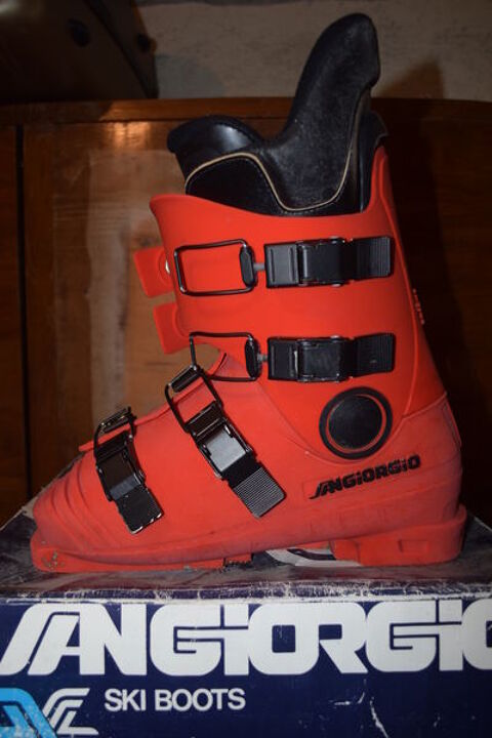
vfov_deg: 61.9
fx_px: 615
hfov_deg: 43.6
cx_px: 246
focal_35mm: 30
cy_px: 369
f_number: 3.8
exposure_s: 1/60
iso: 360
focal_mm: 20
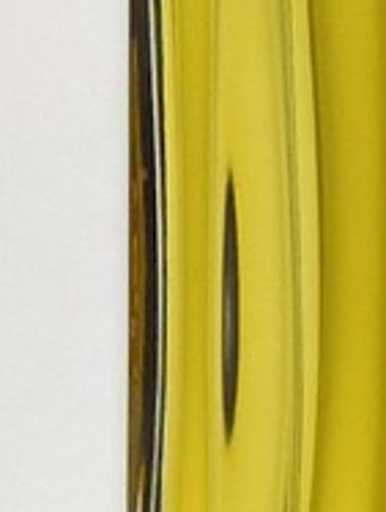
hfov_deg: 3.6
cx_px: 1410
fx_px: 5838
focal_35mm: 394
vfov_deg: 5.0
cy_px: -88
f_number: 8
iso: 3200
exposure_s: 1/60
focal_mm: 48
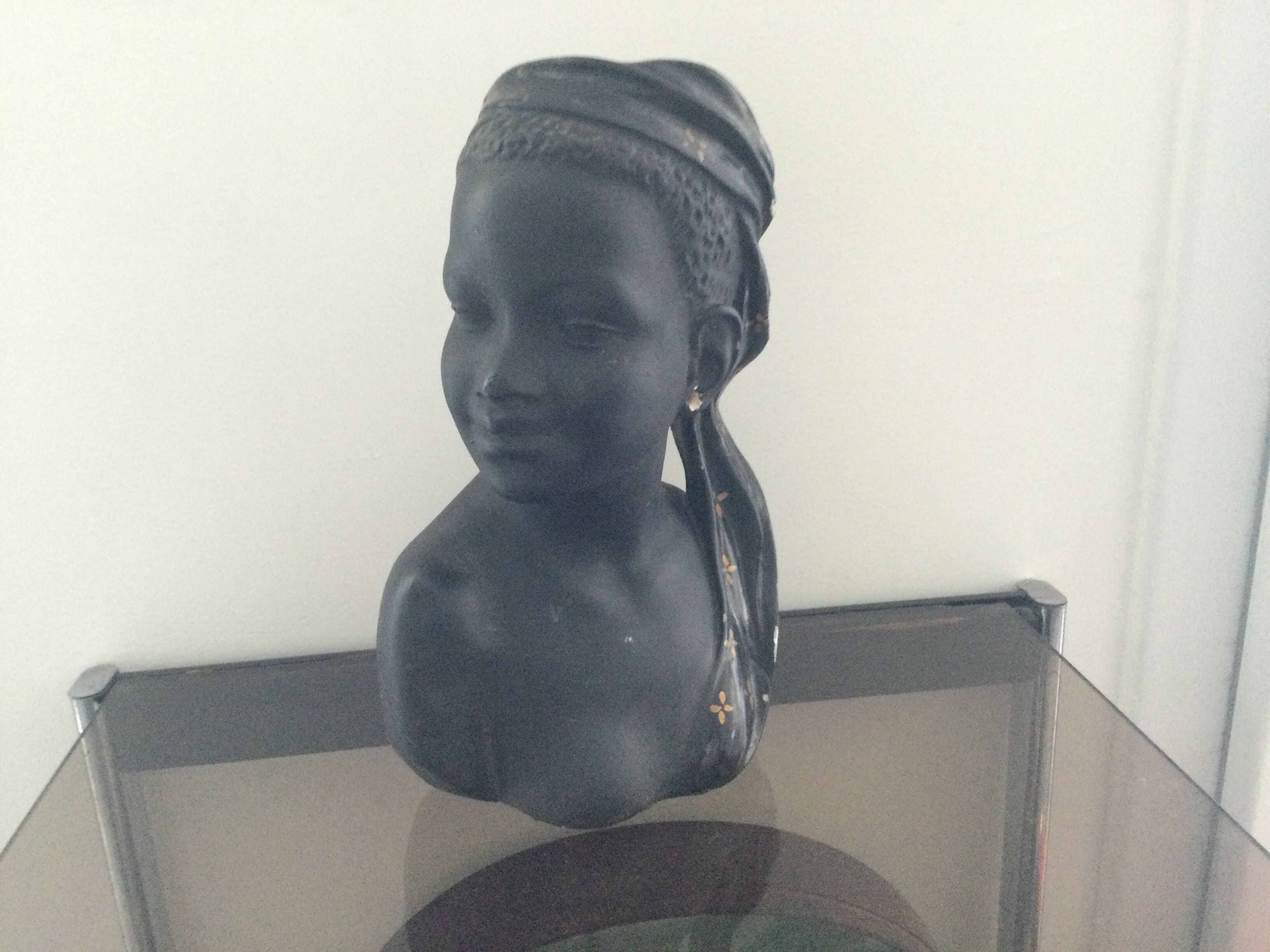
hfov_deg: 58.4
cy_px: 476
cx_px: 635
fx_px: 1137
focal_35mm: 31
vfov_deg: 45.4
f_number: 2.4
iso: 400
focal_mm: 3.3
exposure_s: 1/17
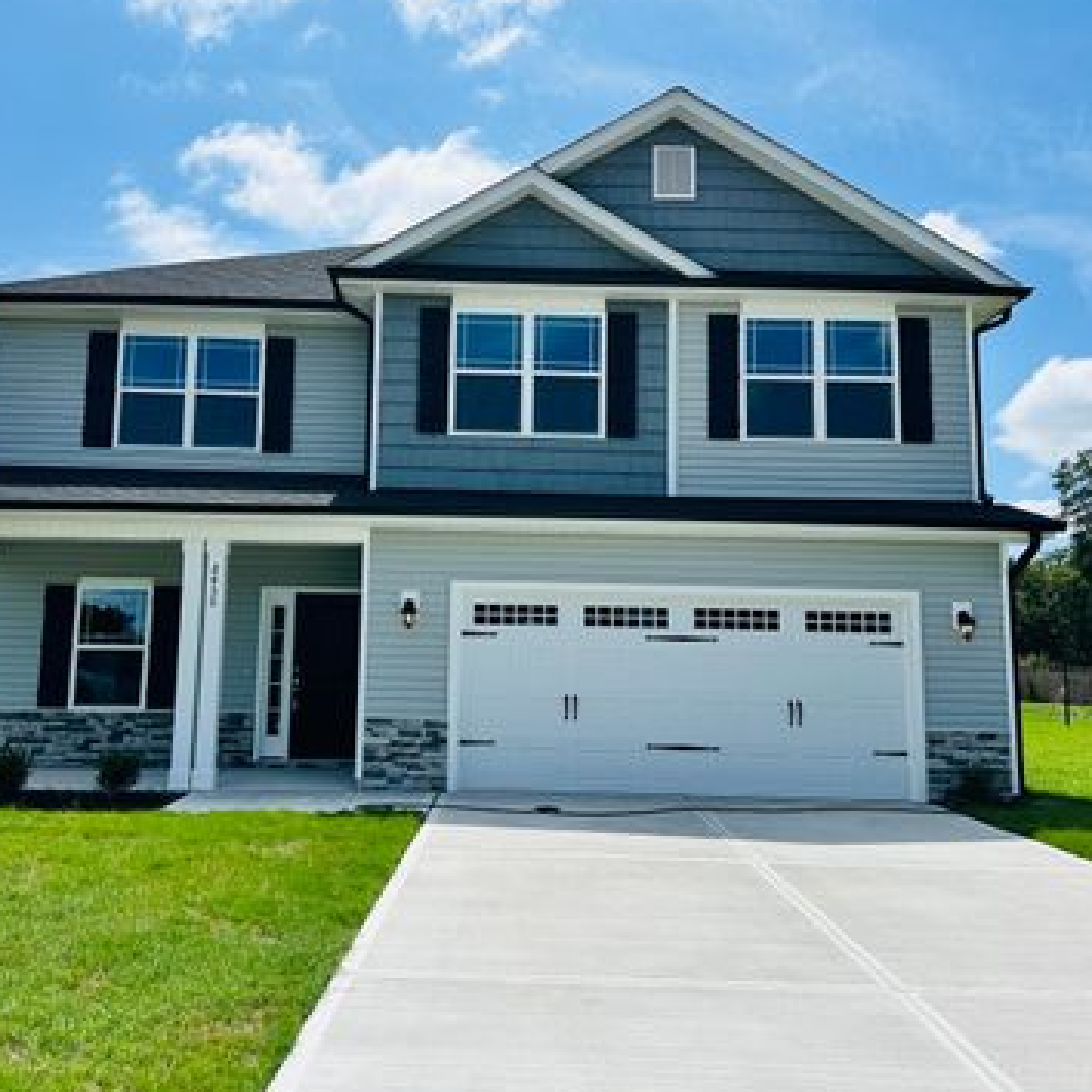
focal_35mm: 30
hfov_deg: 53.9
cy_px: 532
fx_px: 1071
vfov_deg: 54.0
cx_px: 487
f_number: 1.78
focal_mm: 6.86
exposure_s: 1/9709
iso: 80
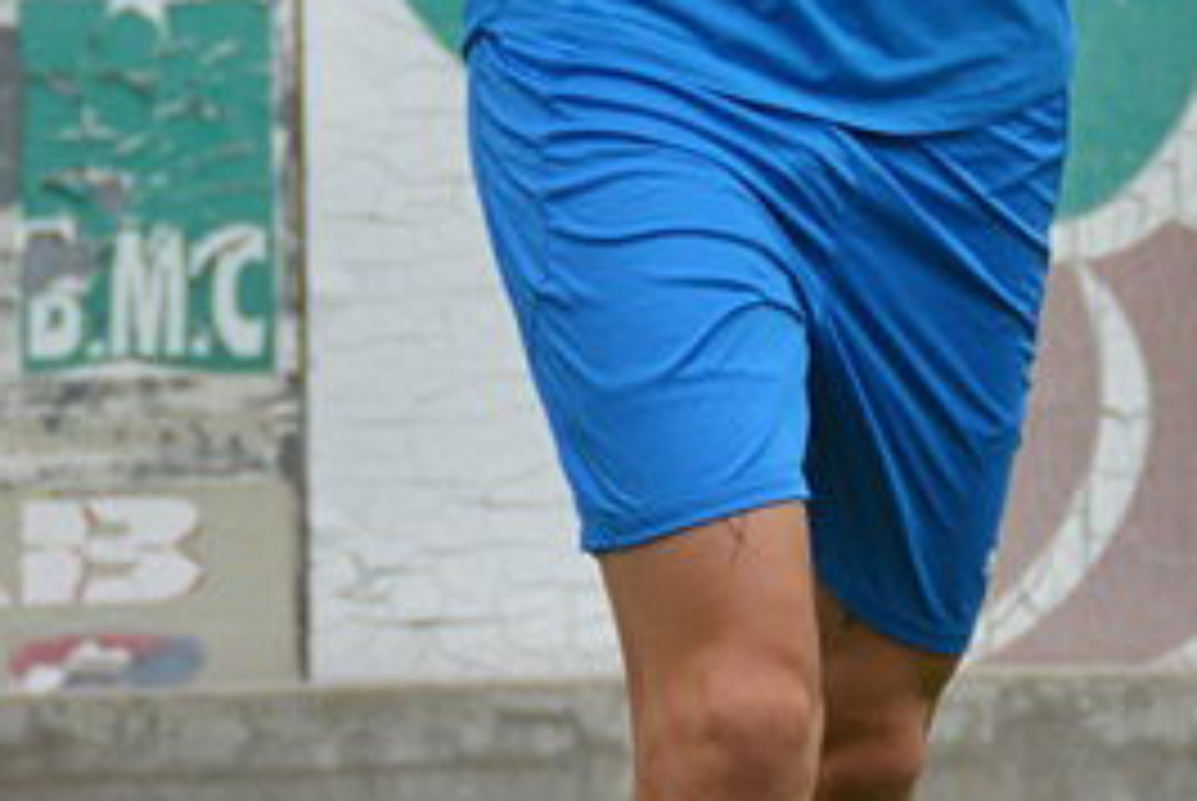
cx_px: 828
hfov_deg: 3.5
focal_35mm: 591
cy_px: 112
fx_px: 19672
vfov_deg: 2.3
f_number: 5
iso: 400
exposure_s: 1/1000
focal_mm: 70
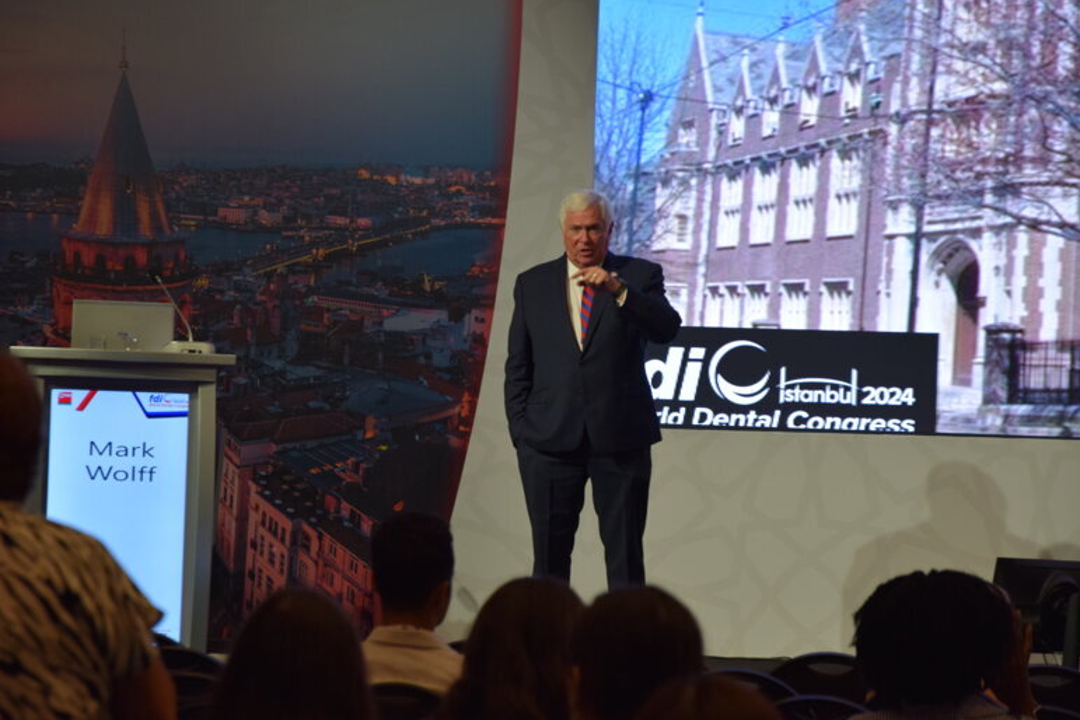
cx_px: 506
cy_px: 386
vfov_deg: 8.3
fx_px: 4950
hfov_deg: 12.5
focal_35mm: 165
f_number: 5.6
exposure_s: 1/60
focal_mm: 98
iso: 640
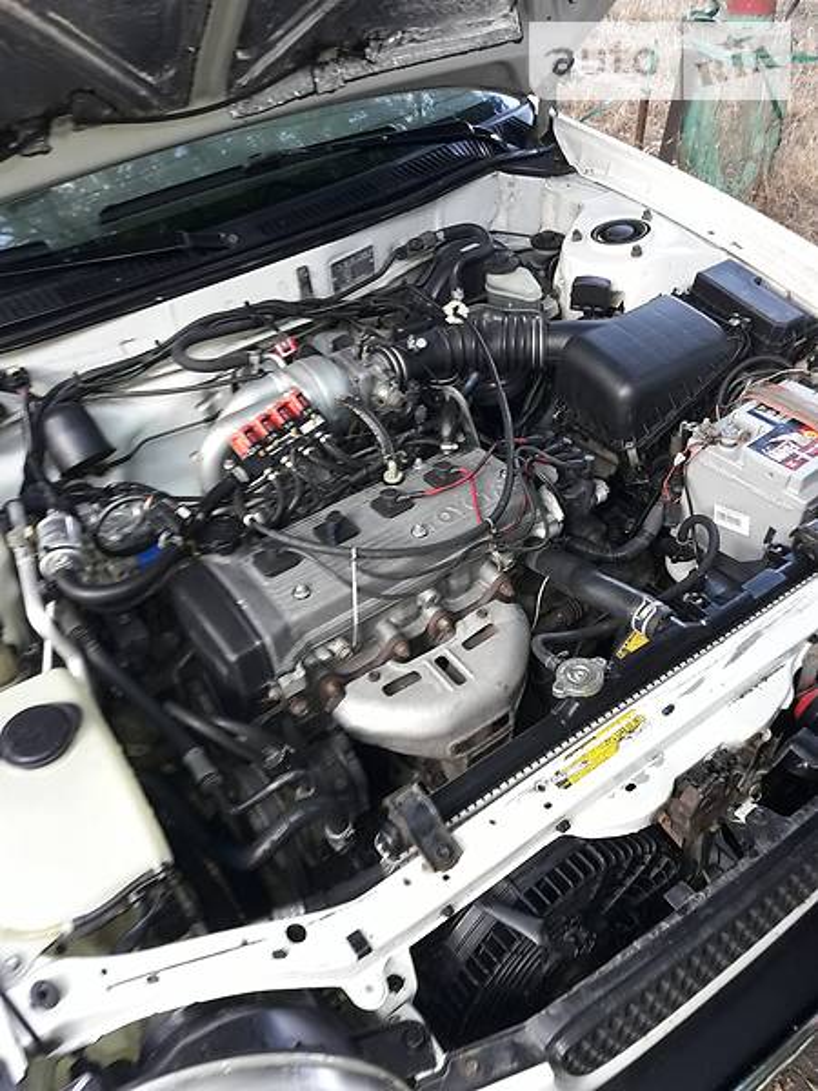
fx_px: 882
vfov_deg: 63.4
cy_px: 546
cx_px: 409
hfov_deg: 49.7
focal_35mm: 28
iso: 50
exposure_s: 1/33
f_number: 1.9
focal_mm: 3.7
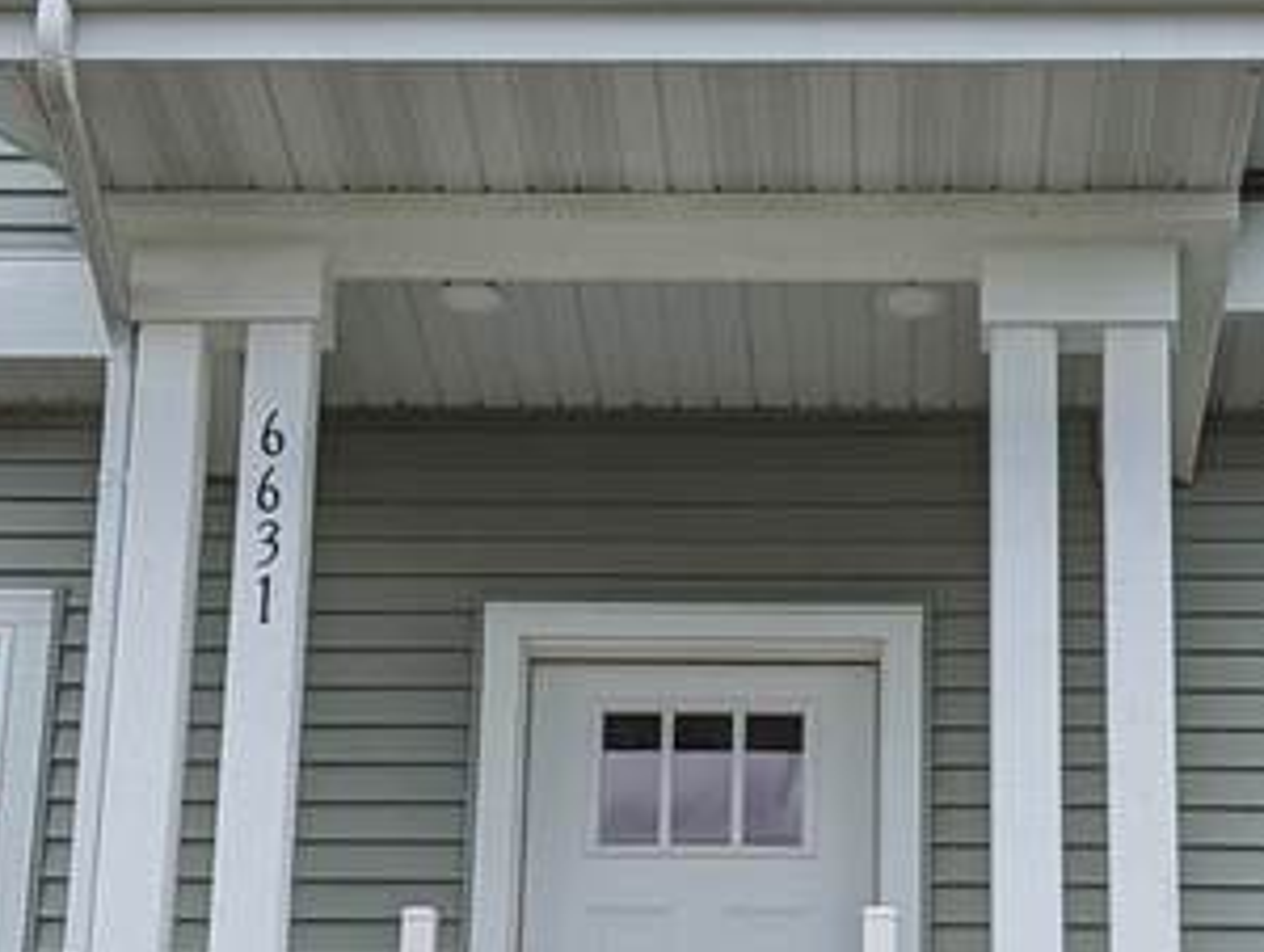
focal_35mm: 102
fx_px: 3730
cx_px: 811
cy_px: 623
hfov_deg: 19.2
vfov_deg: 14.5
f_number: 1.85
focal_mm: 6.81
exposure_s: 1/833
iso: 46
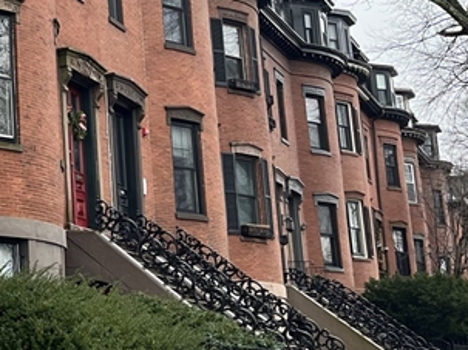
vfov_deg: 16.6
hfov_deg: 19.1
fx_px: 1189
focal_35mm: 88
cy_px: 68
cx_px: -267
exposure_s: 1/164
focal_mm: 5.1
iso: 50
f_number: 1.6
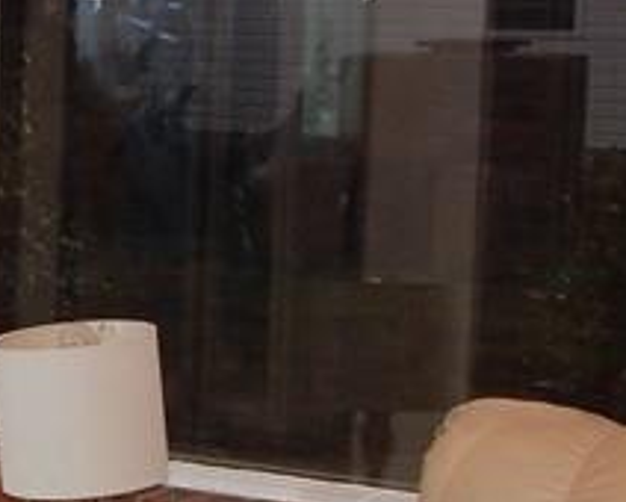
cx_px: -375
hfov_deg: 12.4
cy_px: 345
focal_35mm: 146
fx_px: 2707
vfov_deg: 10.6
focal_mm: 5.6
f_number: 3.2
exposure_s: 1/30
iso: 200
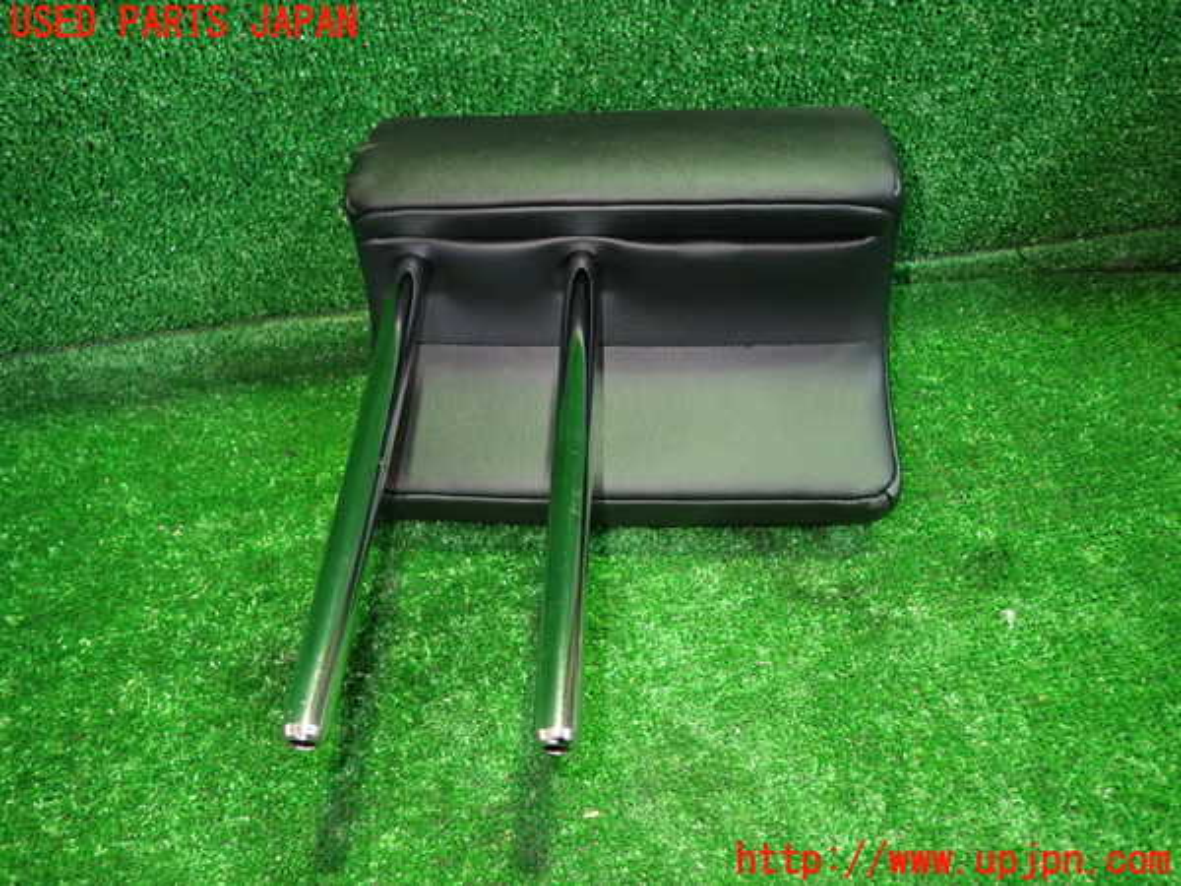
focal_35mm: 25
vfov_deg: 54.9
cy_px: 443
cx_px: 590
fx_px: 853
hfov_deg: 69.4
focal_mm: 4.5
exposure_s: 1/30
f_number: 2
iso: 800
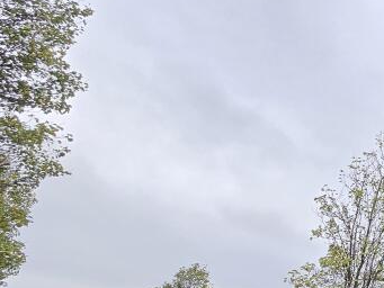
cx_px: 575
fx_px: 433
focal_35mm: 39
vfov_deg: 36.8
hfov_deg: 29.2
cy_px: 147
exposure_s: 1/100
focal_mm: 2.2
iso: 50
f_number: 2.2
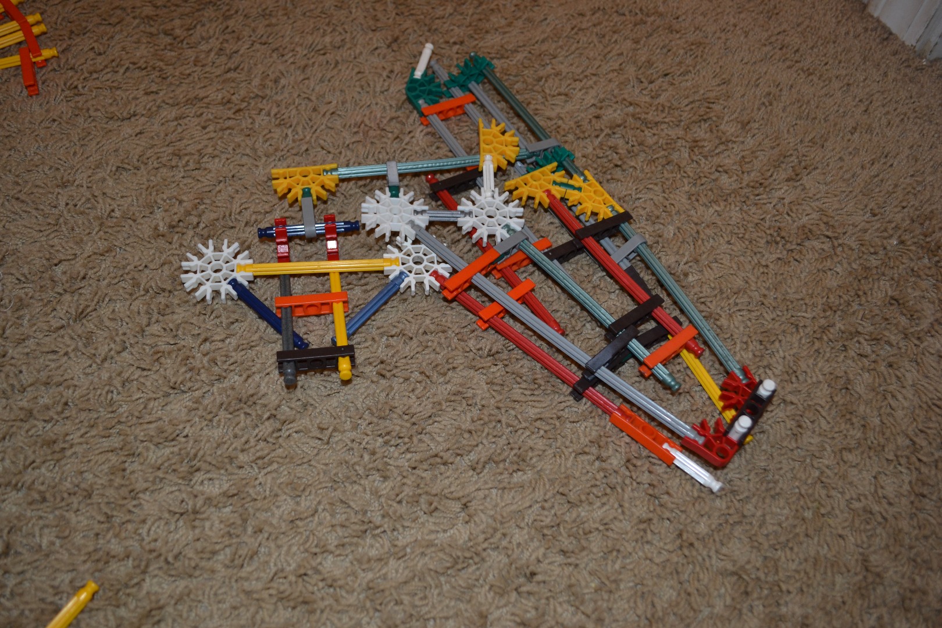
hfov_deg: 61.9
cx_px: 471
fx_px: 785
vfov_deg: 43.6
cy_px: 314
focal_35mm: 30
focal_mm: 20
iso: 400
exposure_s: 1/60
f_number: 3.8
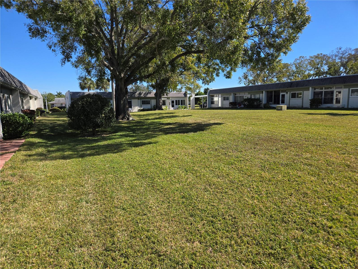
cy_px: 134
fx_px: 238
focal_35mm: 23
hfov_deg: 73.9
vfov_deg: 58.9
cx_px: 179
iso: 25
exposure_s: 1/1480
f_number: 1.8
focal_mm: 5.4
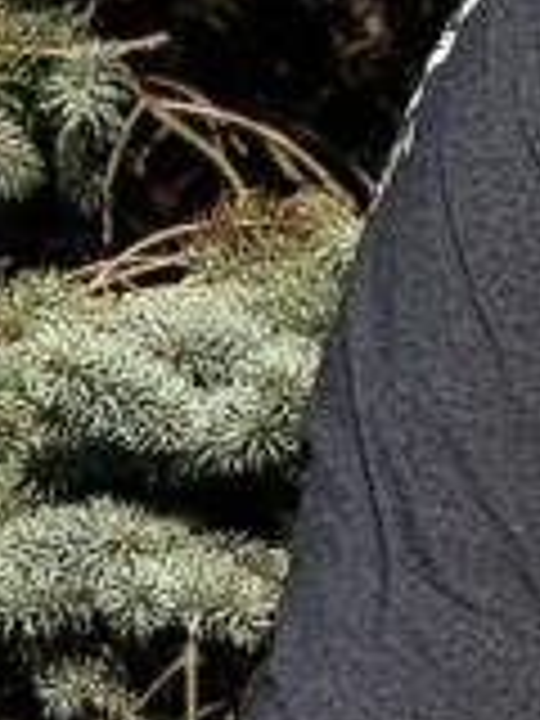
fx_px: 15953
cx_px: 1120
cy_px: 1570
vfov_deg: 2.6
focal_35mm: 767
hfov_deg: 1.9
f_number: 2.8
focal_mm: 15.66
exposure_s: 1/728
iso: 50
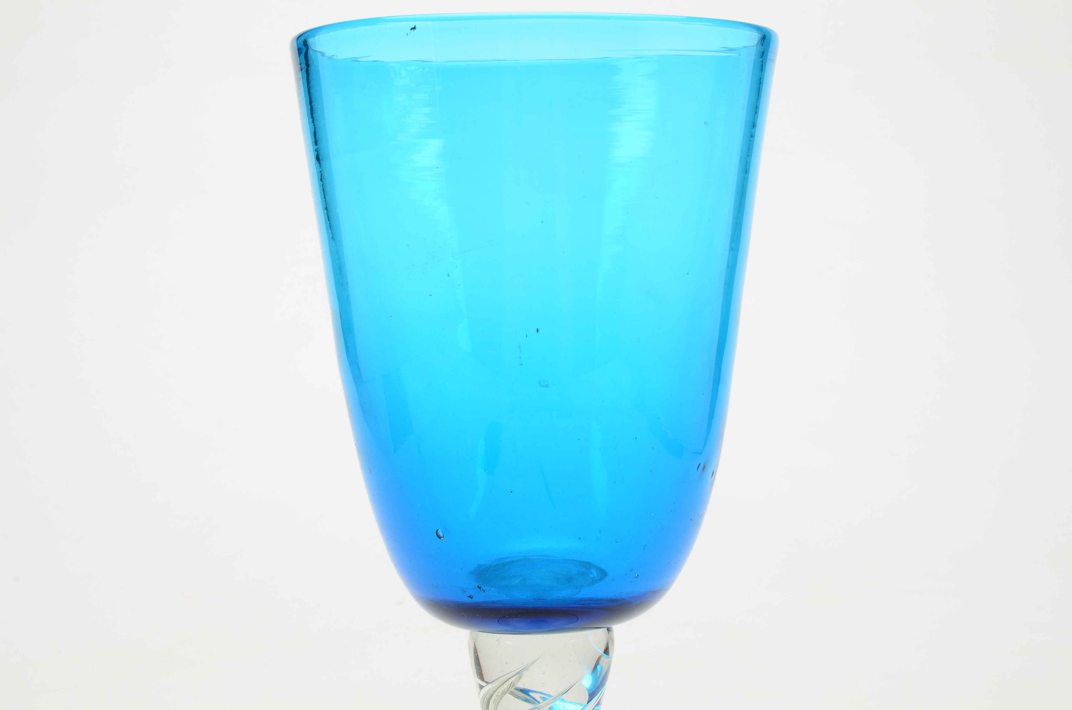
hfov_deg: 29.9
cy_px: 355
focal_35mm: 68
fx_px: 2006
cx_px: 536
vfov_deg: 20.1
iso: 100
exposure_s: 1/160
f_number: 25
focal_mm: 45
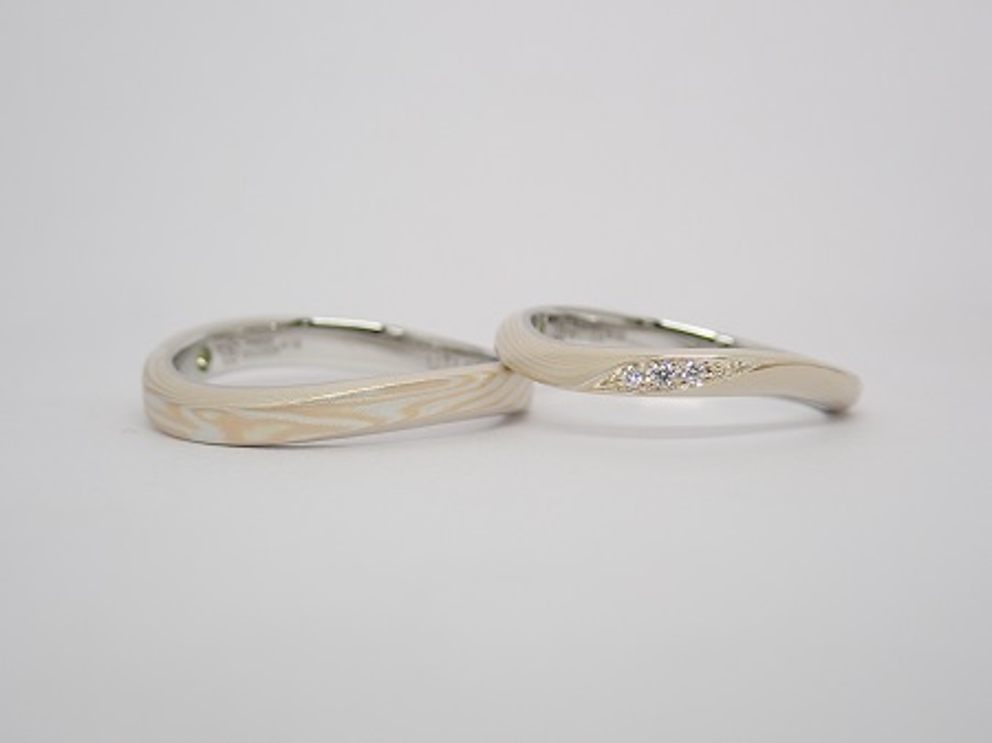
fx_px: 2205
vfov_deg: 19.1
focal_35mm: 77
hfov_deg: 25.3
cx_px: 496
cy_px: 372
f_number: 4.1
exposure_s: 1/160
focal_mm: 13.65
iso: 200
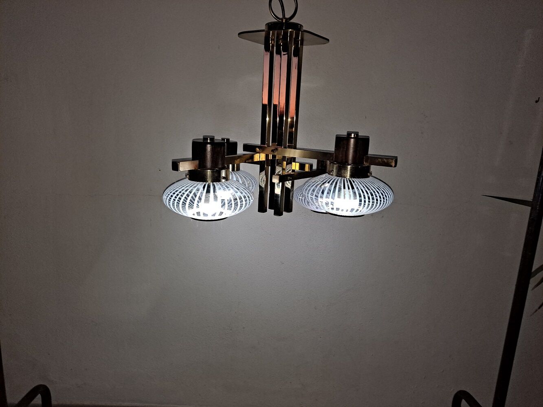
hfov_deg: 69.4
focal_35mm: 25
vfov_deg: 54.9
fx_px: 392
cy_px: 204
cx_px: 272
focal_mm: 4.6
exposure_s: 1/50
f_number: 2
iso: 125
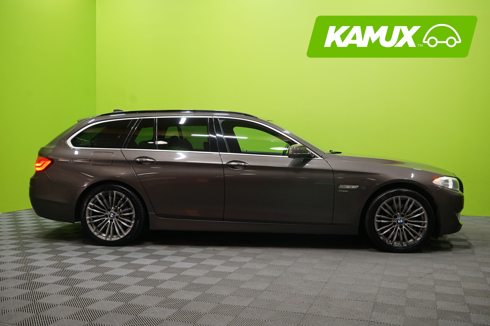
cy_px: 163
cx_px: 245
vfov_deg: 36.9
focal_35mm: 36
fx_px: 490
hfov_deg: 53.1
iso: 800
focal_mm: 36
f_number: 5.6
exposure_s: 1/20
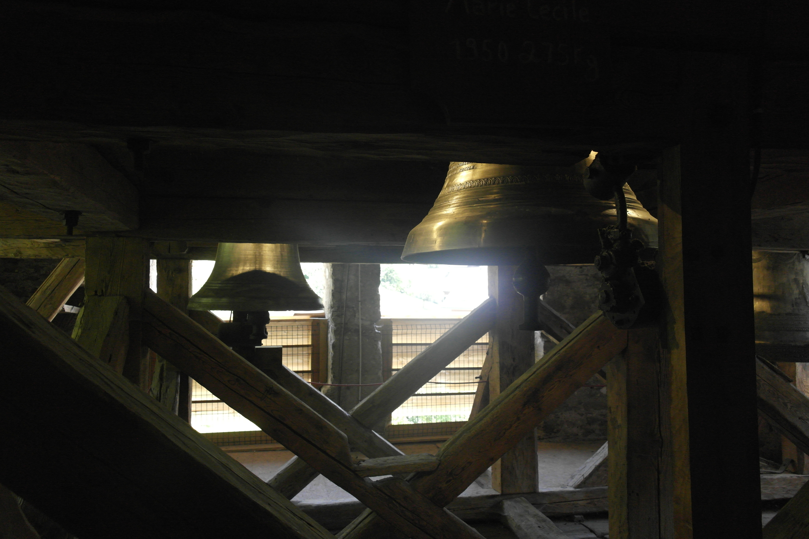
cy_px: 270
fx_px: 607
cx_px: 404
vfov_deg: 47.9
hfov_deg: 67.4
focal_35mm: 27
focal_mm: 18
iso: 1600
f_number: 5.6
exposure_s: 1/160
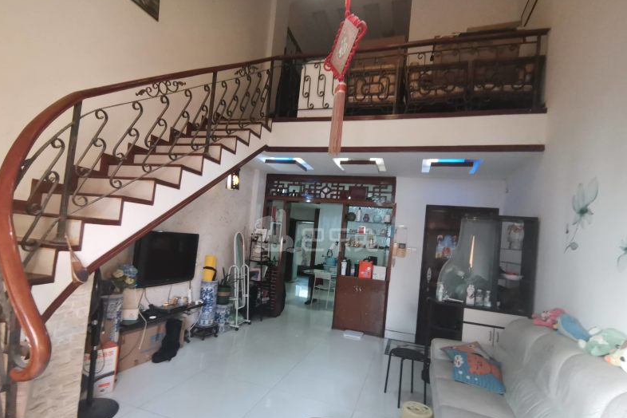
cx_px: 314
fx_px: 313
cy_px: 231
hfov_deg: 90.0
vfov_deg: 67.2
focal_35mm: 18
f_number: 2.2
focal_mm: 2.26
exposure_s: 1/25
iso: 320
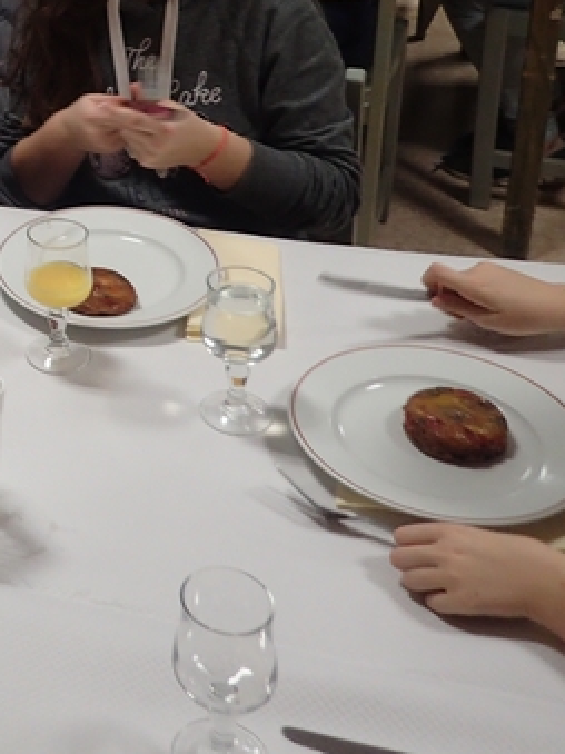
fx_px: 1285
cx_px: -214
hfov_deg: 21.8
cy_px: 89
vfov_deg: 31.3
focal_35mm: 59
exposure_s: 1/30
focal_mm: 4.5
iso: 200
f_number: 2
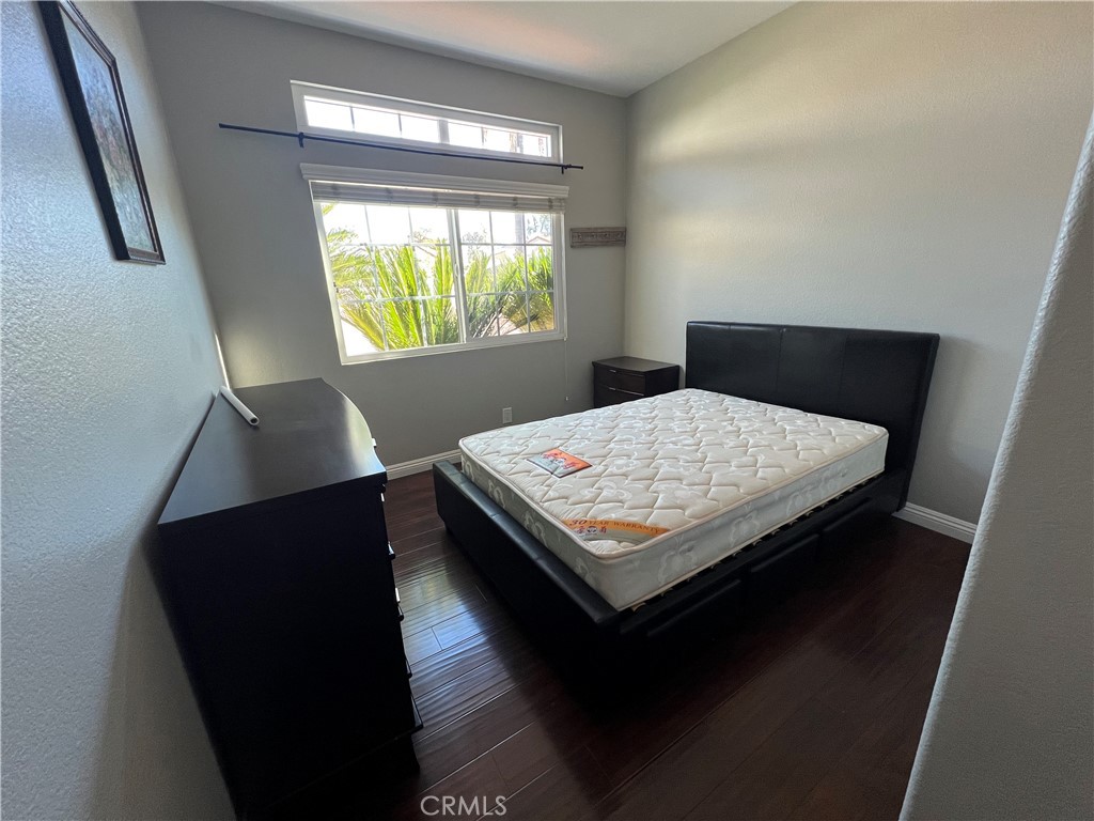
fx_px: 411
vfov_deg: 89.9
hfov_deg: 106.2
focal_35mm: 13
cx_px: 547
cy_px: 410
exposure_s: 1/120
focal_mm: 1.57
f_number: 1.8
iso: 200
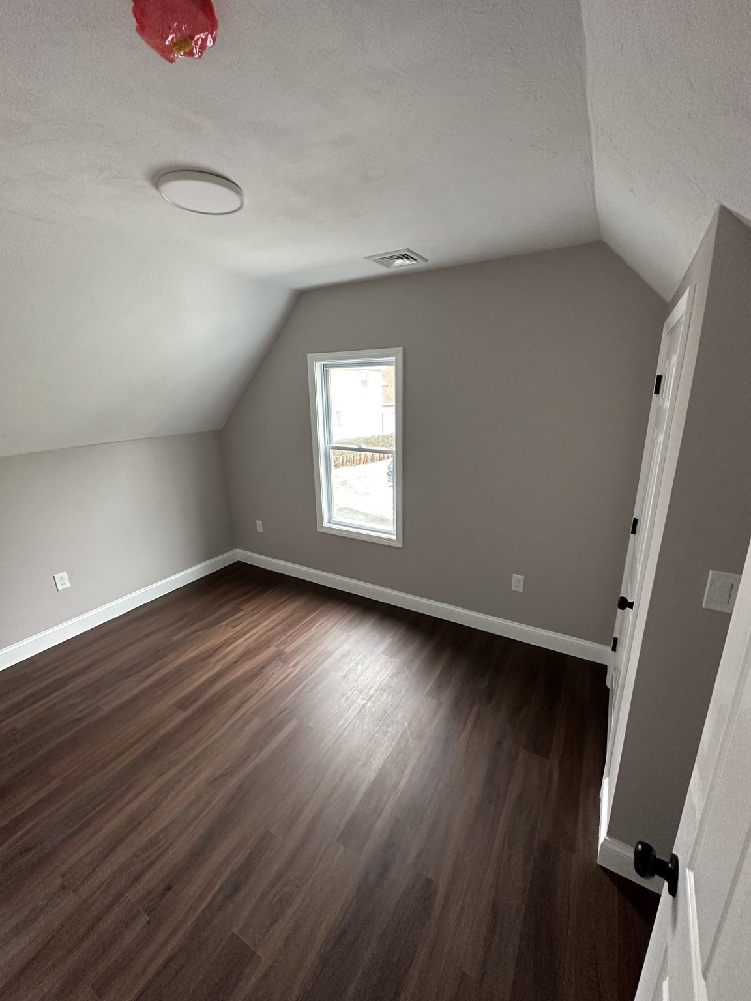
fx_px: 405
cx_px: 376
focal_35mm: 14
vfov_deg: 102.1
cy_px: 500
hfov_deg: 85.7
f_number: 2.2
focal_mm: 2.22
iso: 320
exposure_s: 1/78
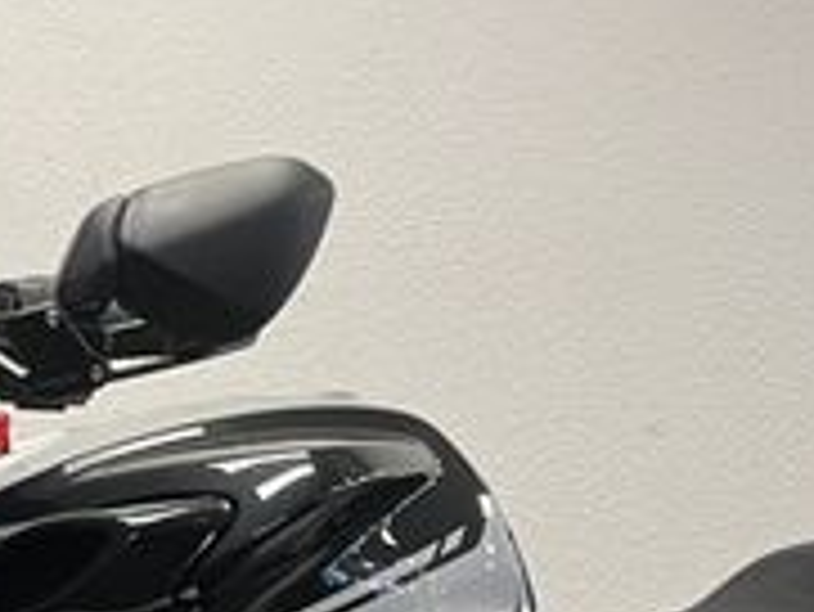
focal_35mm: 92
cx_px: 81
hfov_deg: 20.8
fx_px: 2165
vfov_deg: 14.8
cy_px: 954
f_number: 1.6
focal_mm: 5.1
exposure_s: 1/50
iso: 100
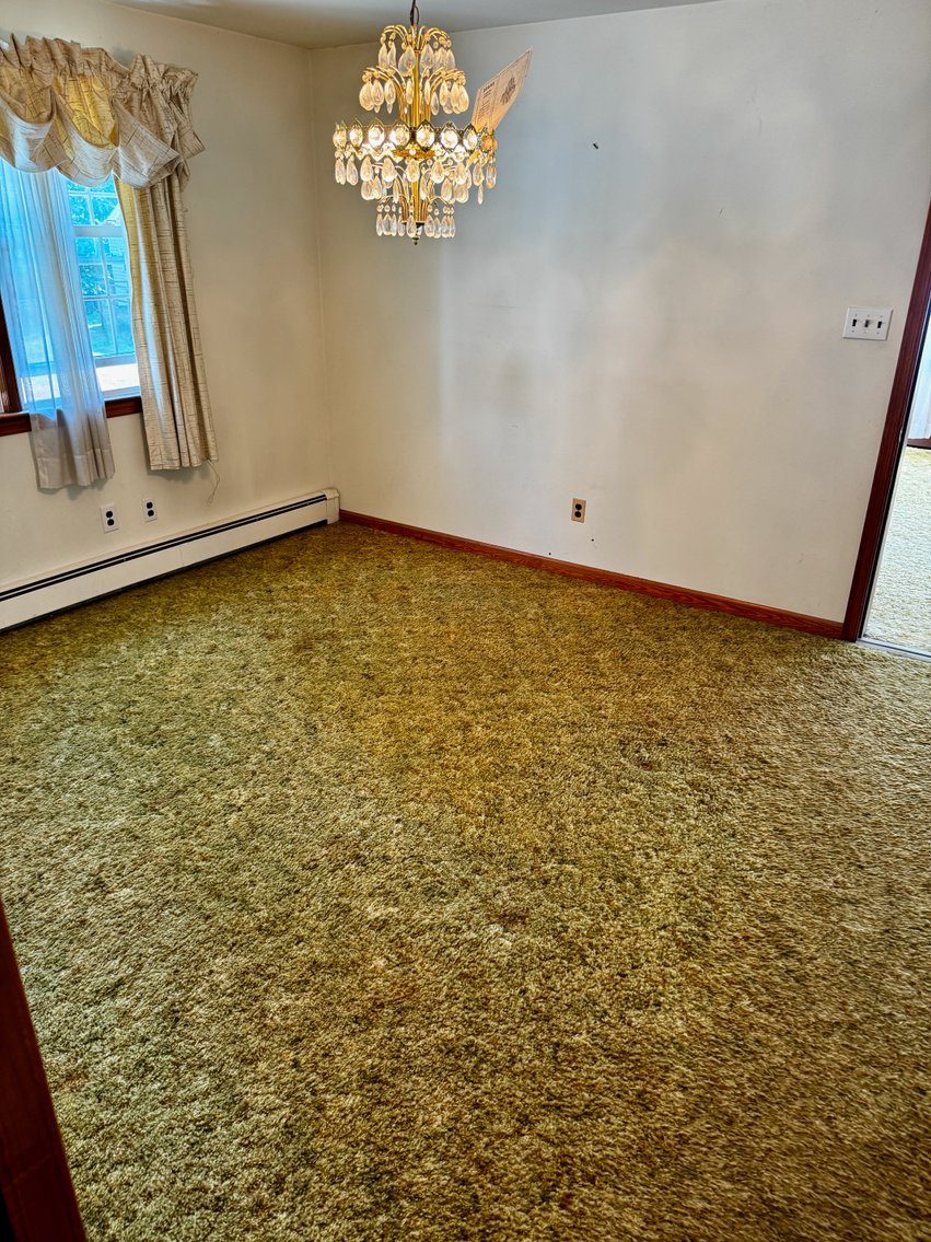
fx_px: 861
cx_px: 466
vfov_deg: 71.6
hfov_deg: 56.8
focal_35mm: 24
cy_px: 621
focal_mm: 6.76
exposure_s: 1/60
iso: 160
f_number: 1.78
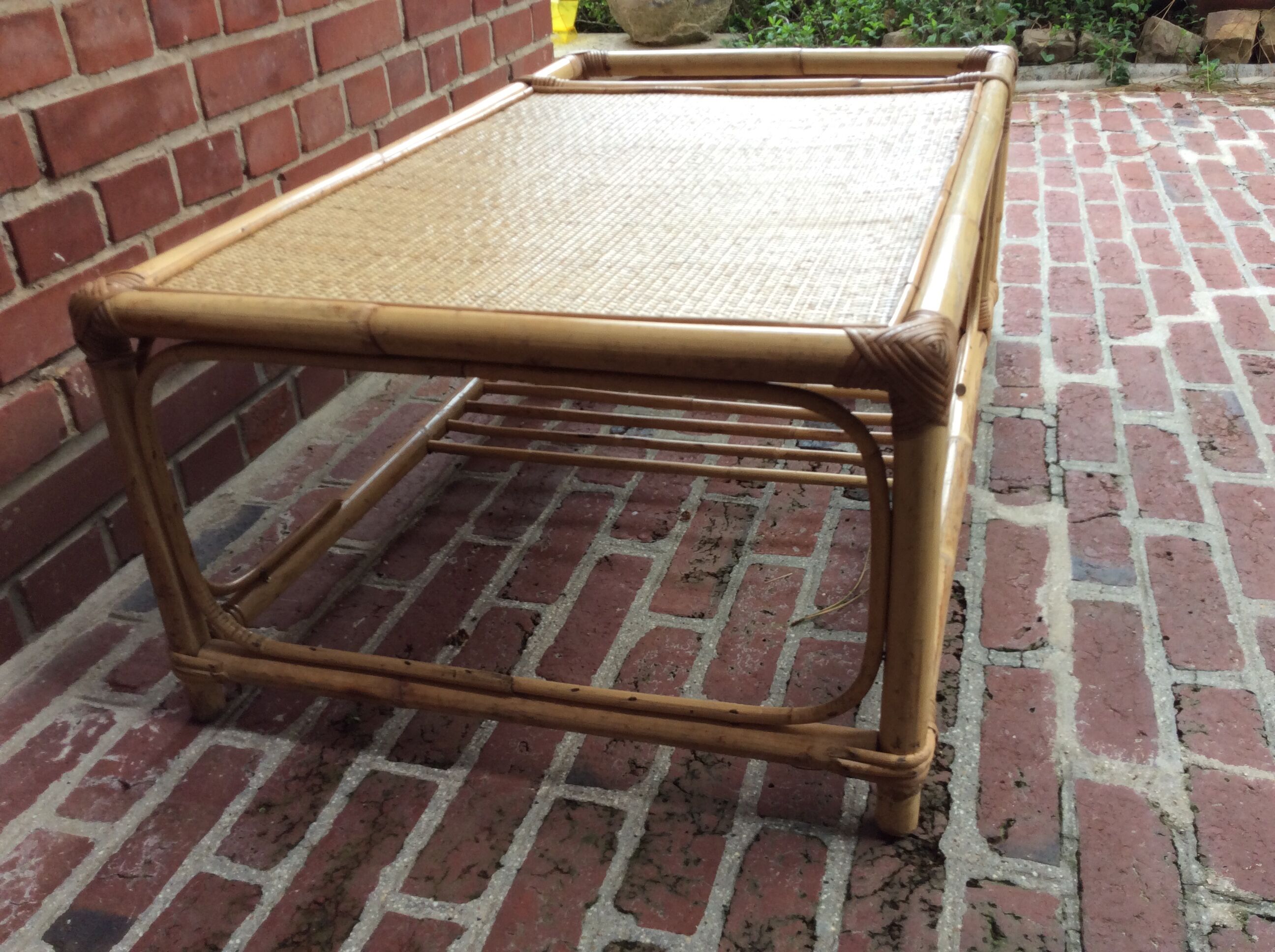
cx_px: 638
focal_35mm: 32
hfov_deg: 56.9
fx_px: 1177
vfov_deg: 44.1
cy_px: 476
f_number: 2.4
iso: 32
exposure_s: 1/109
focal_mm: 3.3
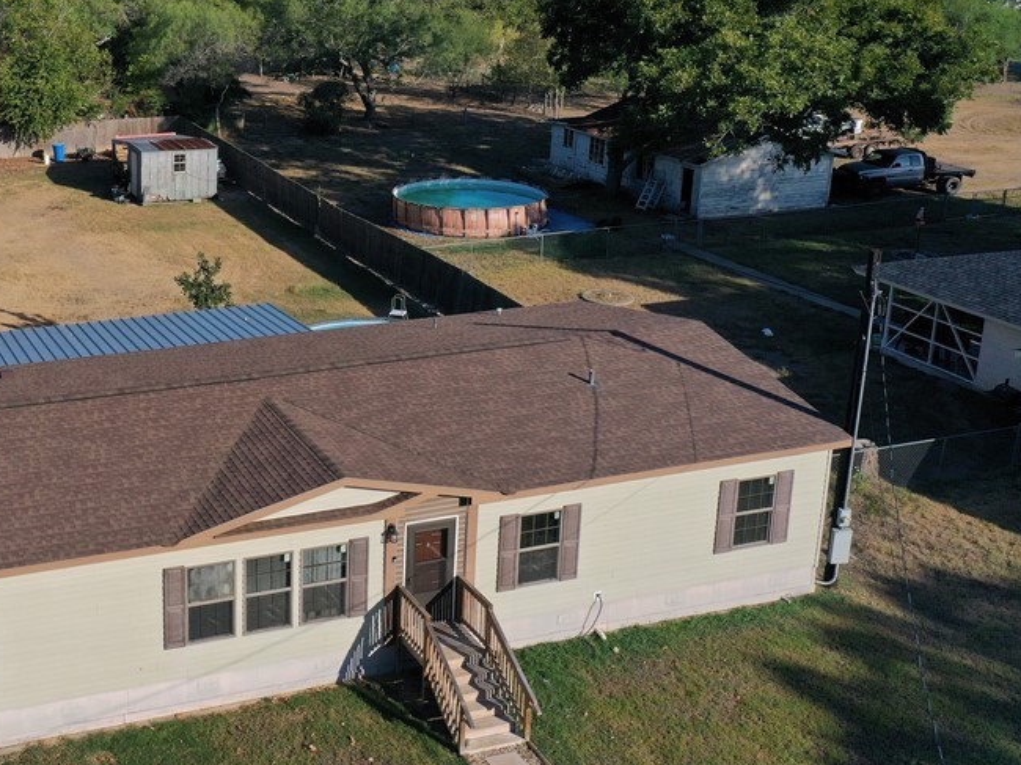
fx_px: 1327
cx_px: 177
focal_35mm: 45
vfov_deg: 32.0
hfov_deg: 40.1
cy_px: 280
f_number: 6.3
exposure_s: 1/640
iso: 100
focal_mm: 10.26
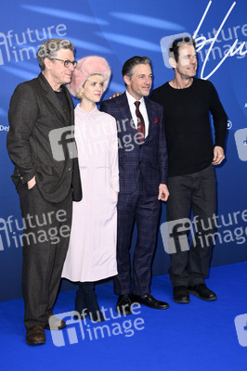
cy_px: 186
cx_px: 124
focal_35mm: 58
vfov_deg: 34.5
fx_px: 598
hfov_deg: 23.3
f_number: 5.6
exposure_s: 1/250
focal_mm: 58
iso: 1000
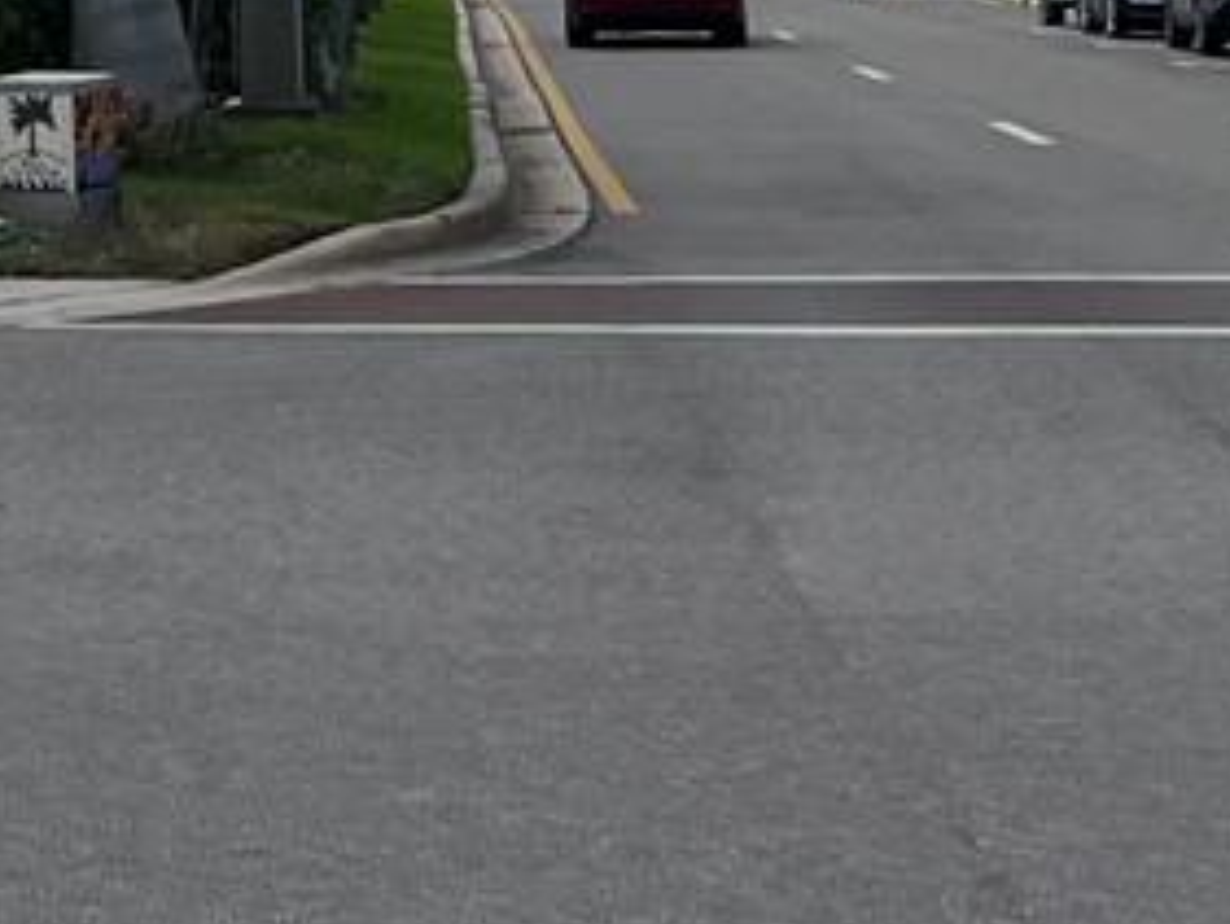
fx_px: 5261
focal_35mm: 148
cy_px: -1003
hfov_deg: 13.2
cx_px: 66
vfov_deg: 9.3
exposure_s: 1/6579
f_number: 1.5
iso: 50
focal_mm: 5.7
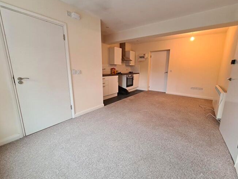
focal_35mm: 14
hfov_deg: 102.0
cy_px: 90
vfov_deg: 85.7
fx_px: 96
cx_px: 122
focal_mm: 2.2
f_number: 2.2
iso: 250
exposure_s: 1/50
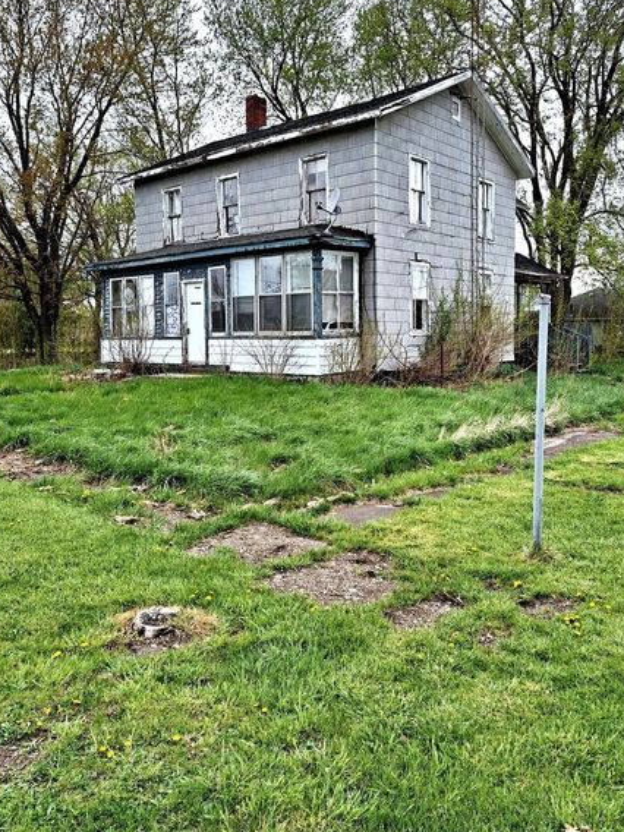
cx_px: 347
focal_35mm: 27
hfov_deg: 51.2
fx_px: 649
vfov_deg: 65.1
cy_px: 361
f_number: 1.8
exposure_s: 1/791
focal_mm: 5.54
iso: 40
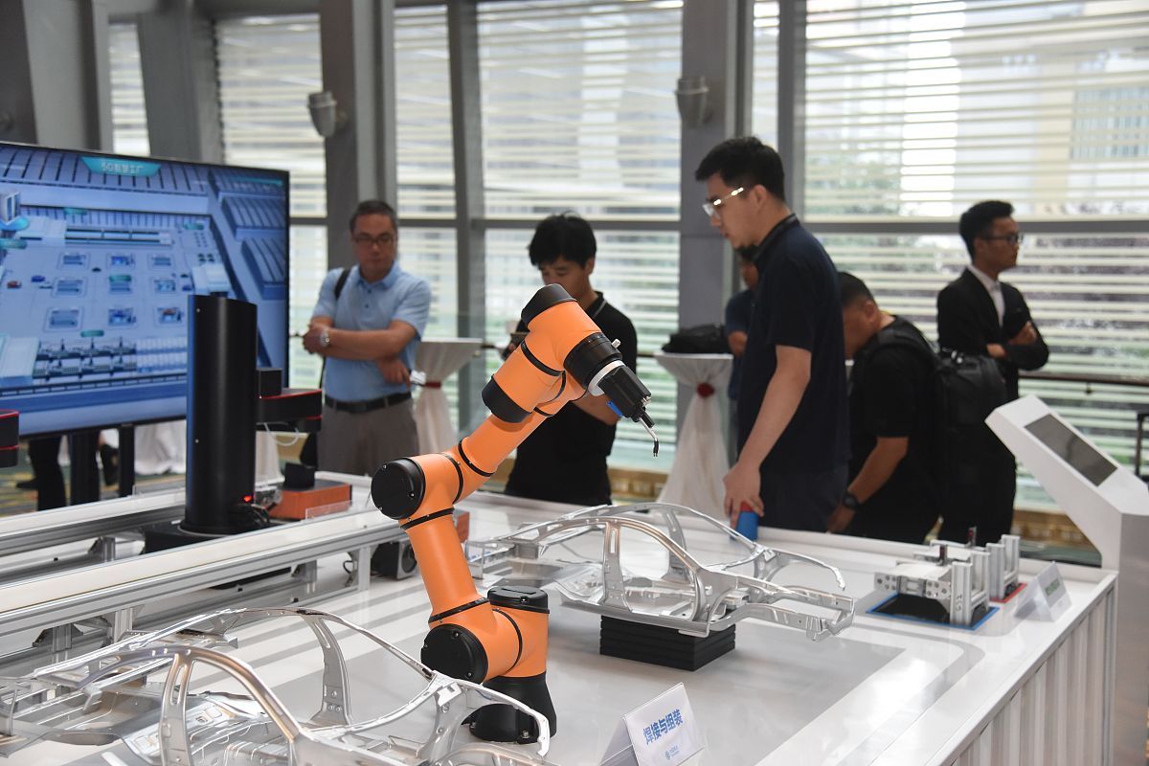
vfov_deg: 30.5
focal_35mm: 44
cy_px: 383
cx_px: 574
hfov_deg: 44.5
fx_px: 1404
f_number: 4
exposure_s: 1/500
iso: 2500
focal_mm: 44
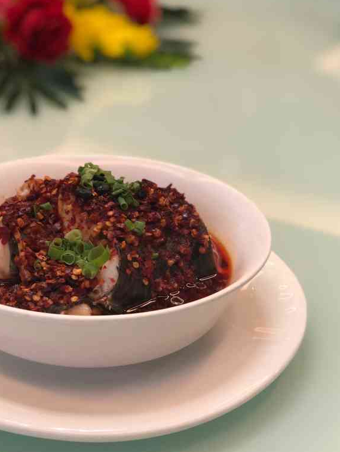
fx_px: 838
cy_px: 204
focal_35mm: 64
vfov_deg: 30.2
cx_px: 160
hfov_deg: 22.9
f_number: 2.4
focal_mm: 6
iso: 100
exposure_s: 1/33
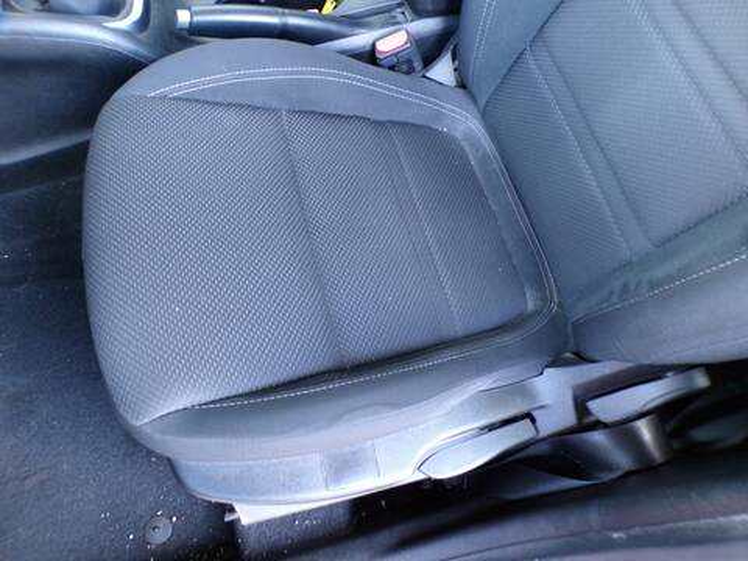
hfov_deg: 71.6
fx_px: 519
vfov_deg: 56.8
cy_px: 280
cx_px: 374
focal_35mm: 24
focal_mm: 4.3
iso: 451
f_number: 3
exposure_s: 1/17
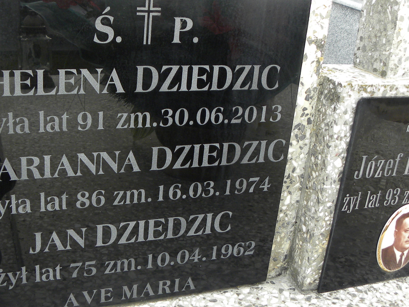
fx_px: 543
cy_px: 141
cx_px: 158
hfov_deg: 41.0
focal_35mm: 46
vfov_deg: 31.5
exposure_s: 1/59.7
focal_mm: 4.6
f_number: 2.8
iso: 83
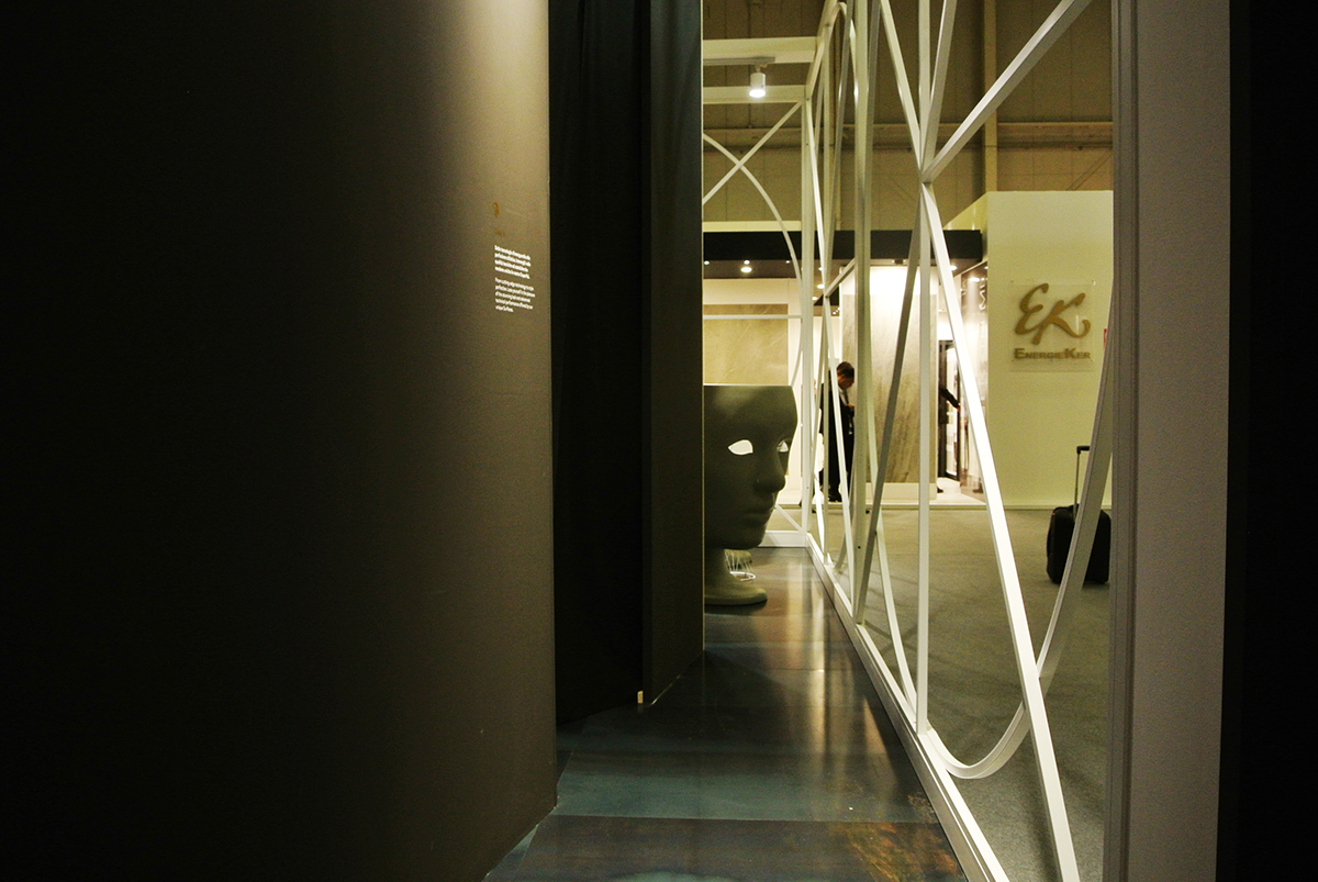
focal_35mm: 29
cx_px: 659
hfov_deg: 63.6
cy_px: 441
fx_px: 1063
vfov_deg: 45.1
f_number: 4.5
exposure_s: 1/60
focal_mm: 11
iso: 400
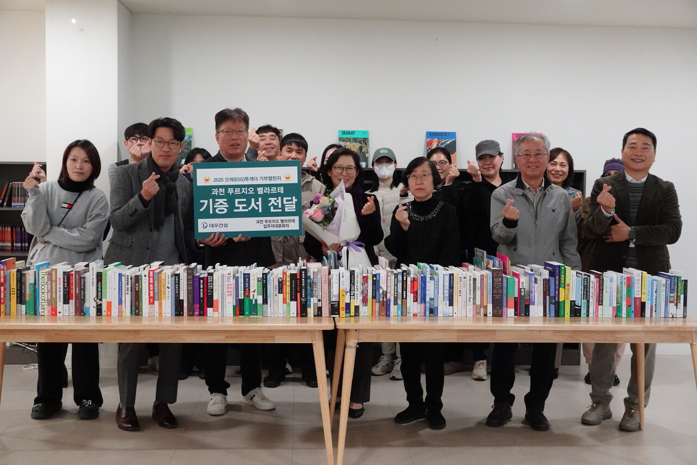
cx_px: 348
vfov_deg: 31.2
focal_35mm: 43
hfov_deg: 45.4
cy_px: 232
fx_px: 832
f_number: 4
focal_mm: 15.46
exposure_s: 1/200
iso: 2500
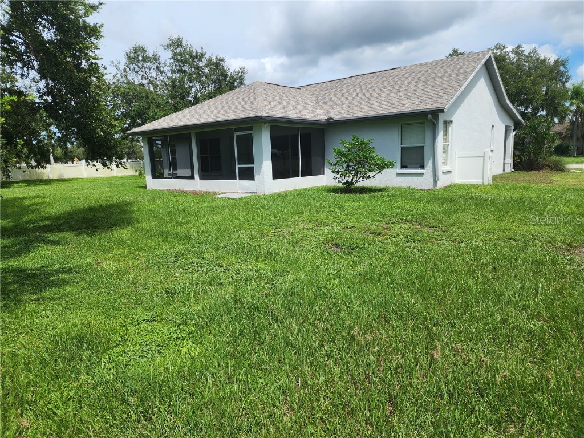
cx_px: 292
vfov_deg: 58.9
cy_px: 219
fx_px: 388
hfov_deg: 73.9
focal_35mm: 23
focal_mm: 6.4
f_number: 1.8
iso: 12
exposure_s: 1/1399
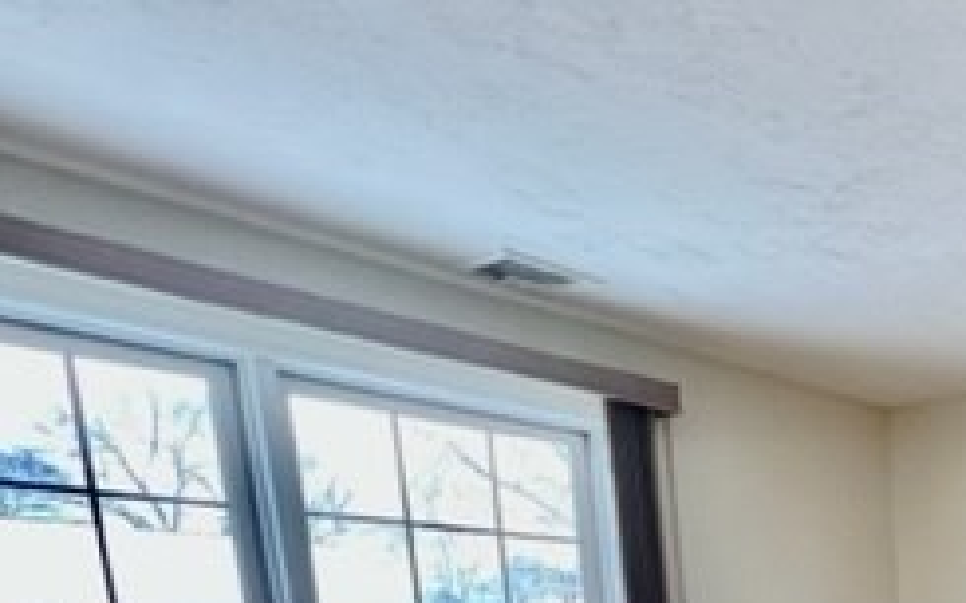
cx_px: 1183
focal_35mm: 36
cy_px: 851
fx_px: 948
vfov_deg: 27.3
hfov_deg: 38.4
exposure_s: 1/120
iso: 200
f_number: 1.8
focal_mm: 1.57
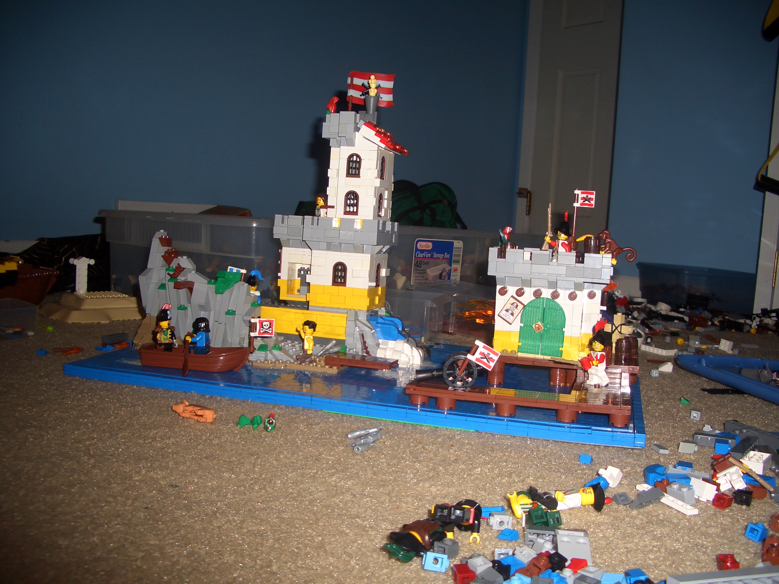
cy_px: 292
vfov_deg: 40.7
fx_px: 788
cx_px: 390
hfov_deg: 52.6
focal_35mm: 35
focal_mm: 5.8
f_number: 2.6
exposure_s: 1/60
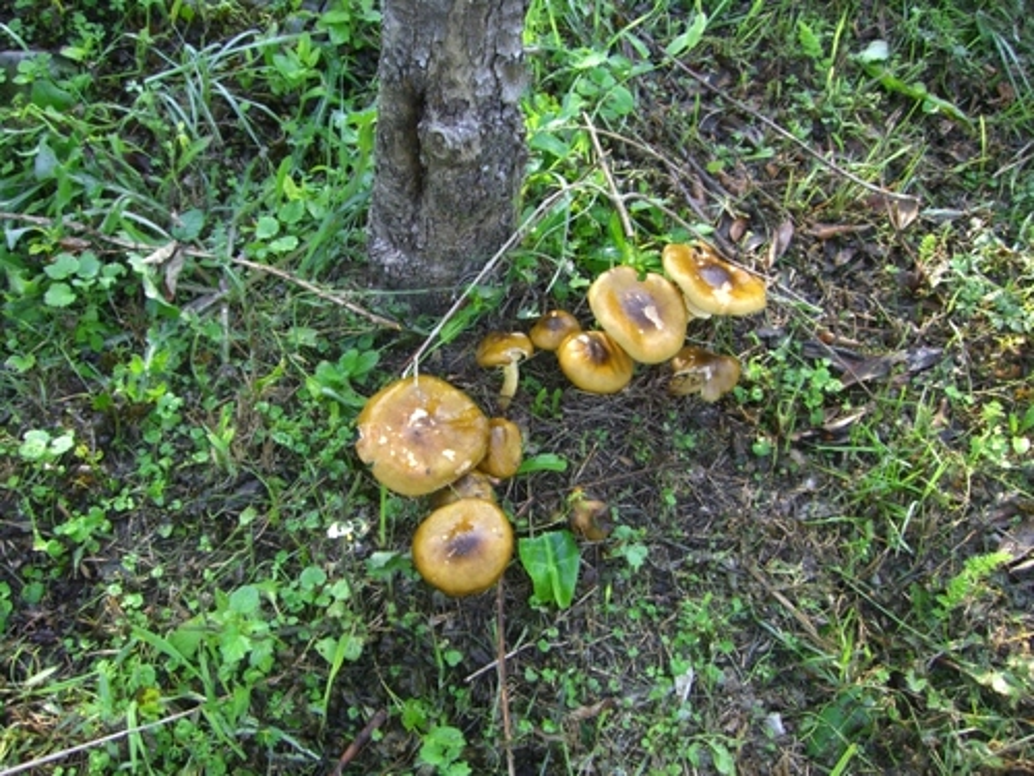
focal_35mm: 38
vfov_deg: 37.7
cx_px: 517
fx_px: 1135
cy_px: 388
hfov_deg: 49.0
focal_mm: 6.2
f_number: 2.7
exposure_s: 1/125
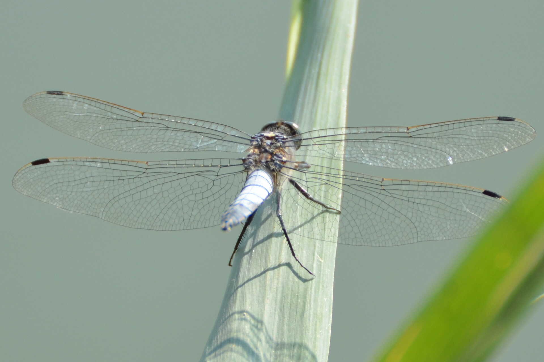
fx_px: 6799
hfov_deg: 4.6
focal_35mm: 450
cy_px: 181
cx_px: 272
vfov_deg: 3.1
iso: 400
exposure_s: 1/640
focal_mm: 300
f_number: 5.6
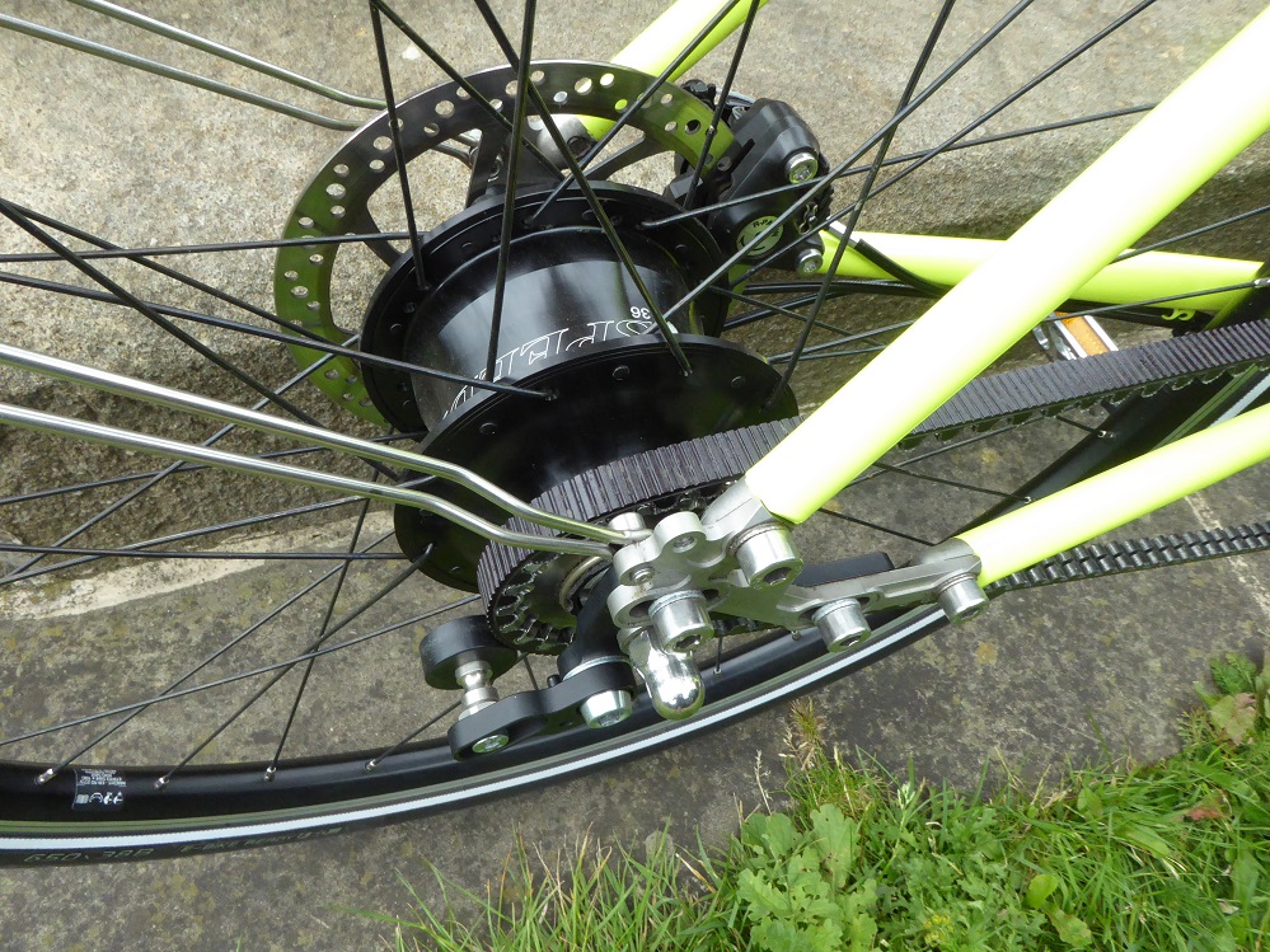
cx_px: 635
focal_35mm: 24
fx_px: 880
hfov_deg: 71.6
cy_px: 476
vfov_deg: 56.8
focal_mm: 4.3
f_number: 7.1
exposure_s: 1/200
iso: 400
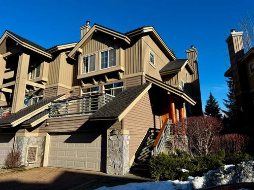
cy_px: 95
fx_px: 176
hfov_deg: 71.6
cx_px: 127
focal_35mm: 24
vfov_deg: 56.8
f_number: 1.78
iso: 80
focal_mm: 6.76
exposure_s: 1/3802
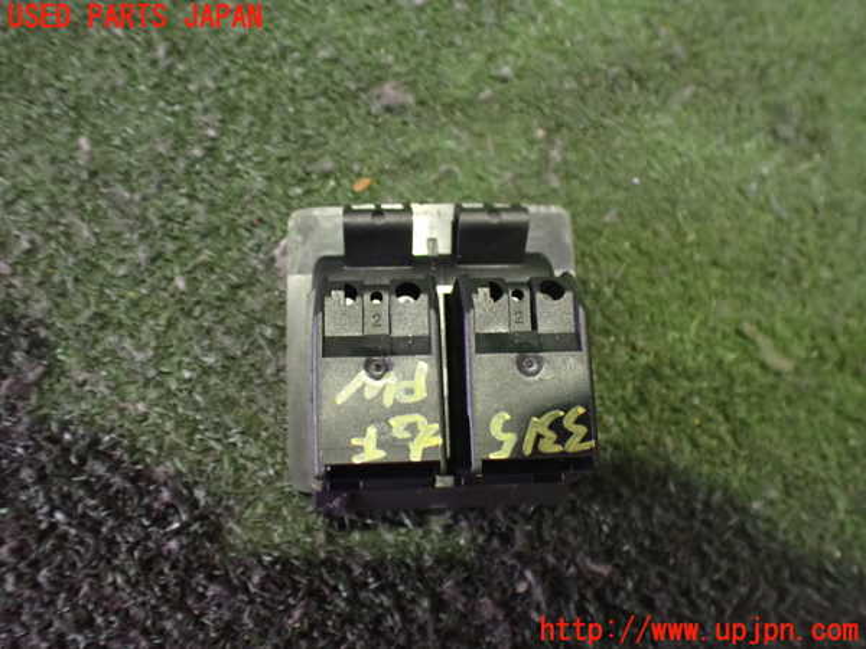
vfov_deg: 46.8
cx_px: 433
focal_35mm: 30
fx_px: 751
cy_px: 324
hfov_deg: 60.0
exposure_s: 1/30
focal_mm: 5.4
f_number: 2.3
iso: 1250
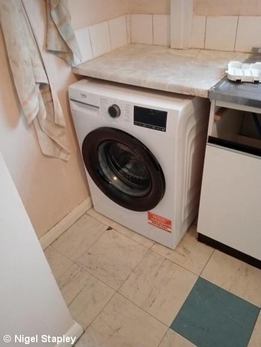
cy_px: 174
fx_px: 281
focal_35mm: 28
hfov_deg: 49.9
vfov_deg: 63.4
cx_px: 130
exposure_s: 1/25
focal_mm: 4.04
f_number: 1.8
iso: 3246
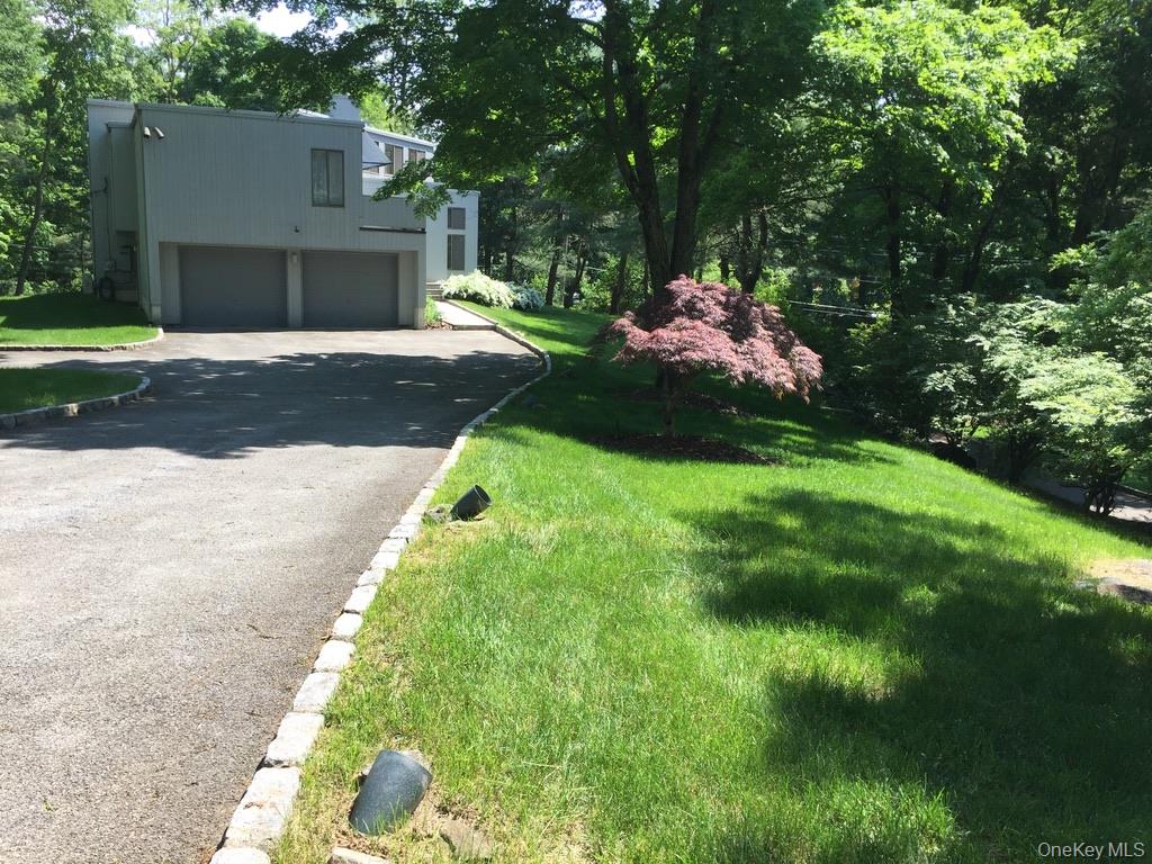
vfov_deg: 48.2
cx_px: 576
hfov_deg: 61.7
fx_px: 965
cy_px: 432
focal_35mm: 29
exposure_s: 1/659
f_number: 2.2
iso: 32
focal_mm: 4.15
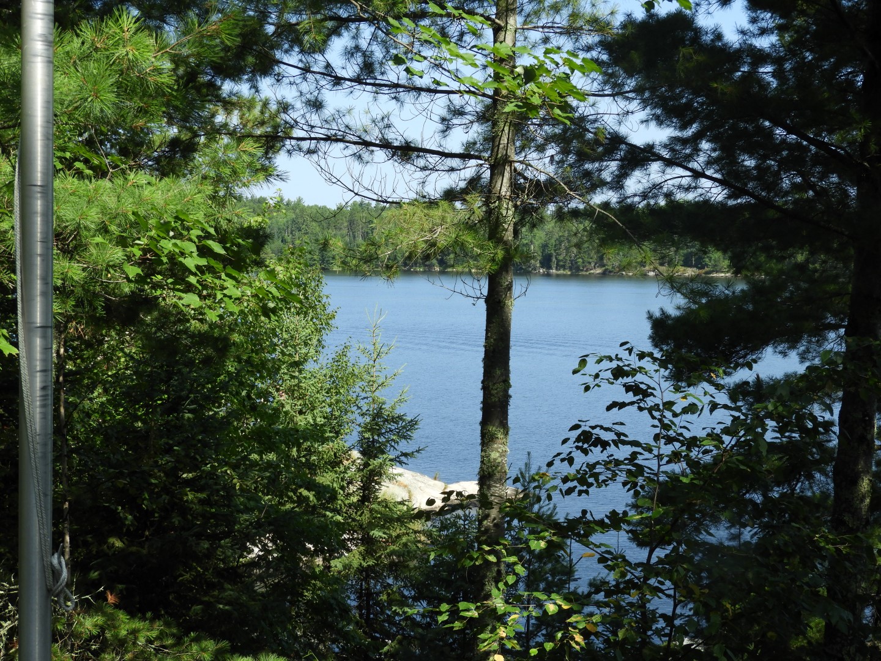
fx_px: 1527
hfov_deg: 32.2
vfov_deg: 24.4
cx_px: 440
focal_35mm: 60
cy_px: 330
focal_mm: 10.7
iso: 100
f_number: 4.2
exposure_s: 1/500
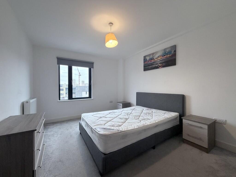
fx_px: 95
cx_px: 118
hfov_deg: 102.1
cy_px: 88
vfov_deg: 85.7
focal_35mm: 14
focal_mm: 2.22
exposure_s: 1/121
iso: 320
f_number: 2.2
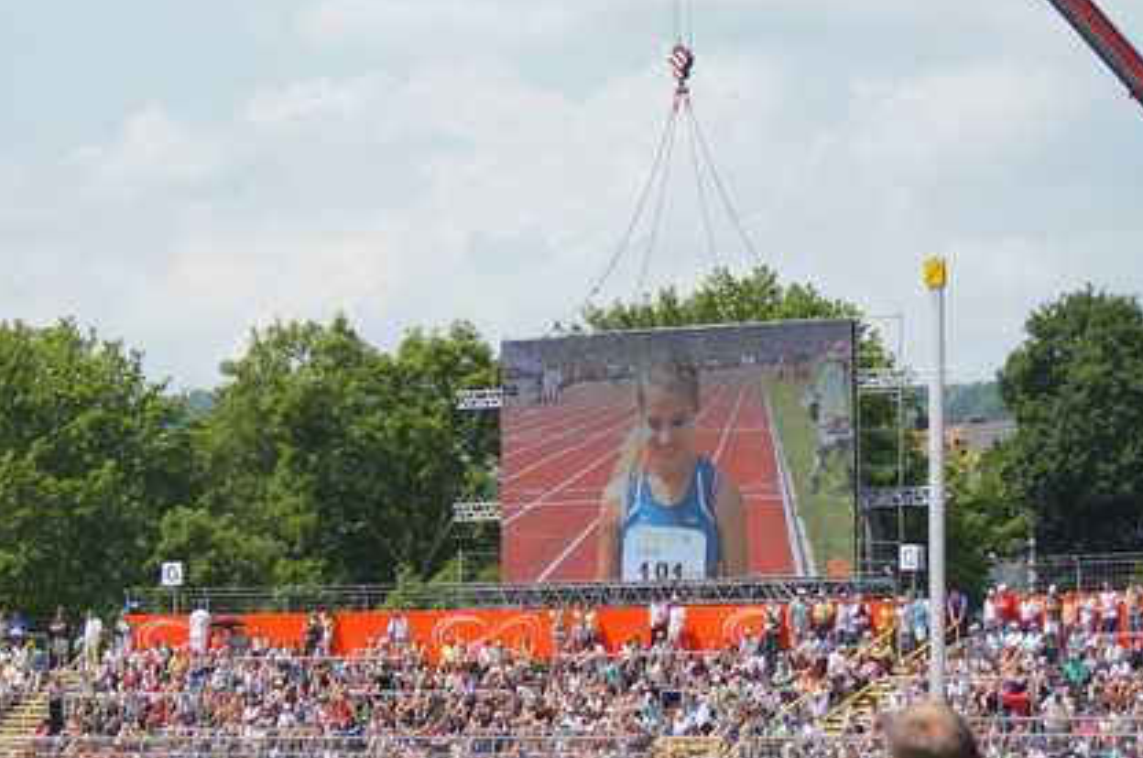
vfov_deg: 8.2
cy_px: 467
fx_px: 5318
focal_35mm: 168
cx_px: 536
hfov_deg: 12.3
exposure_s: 1/640
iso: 100
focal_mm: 75
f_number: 5.6
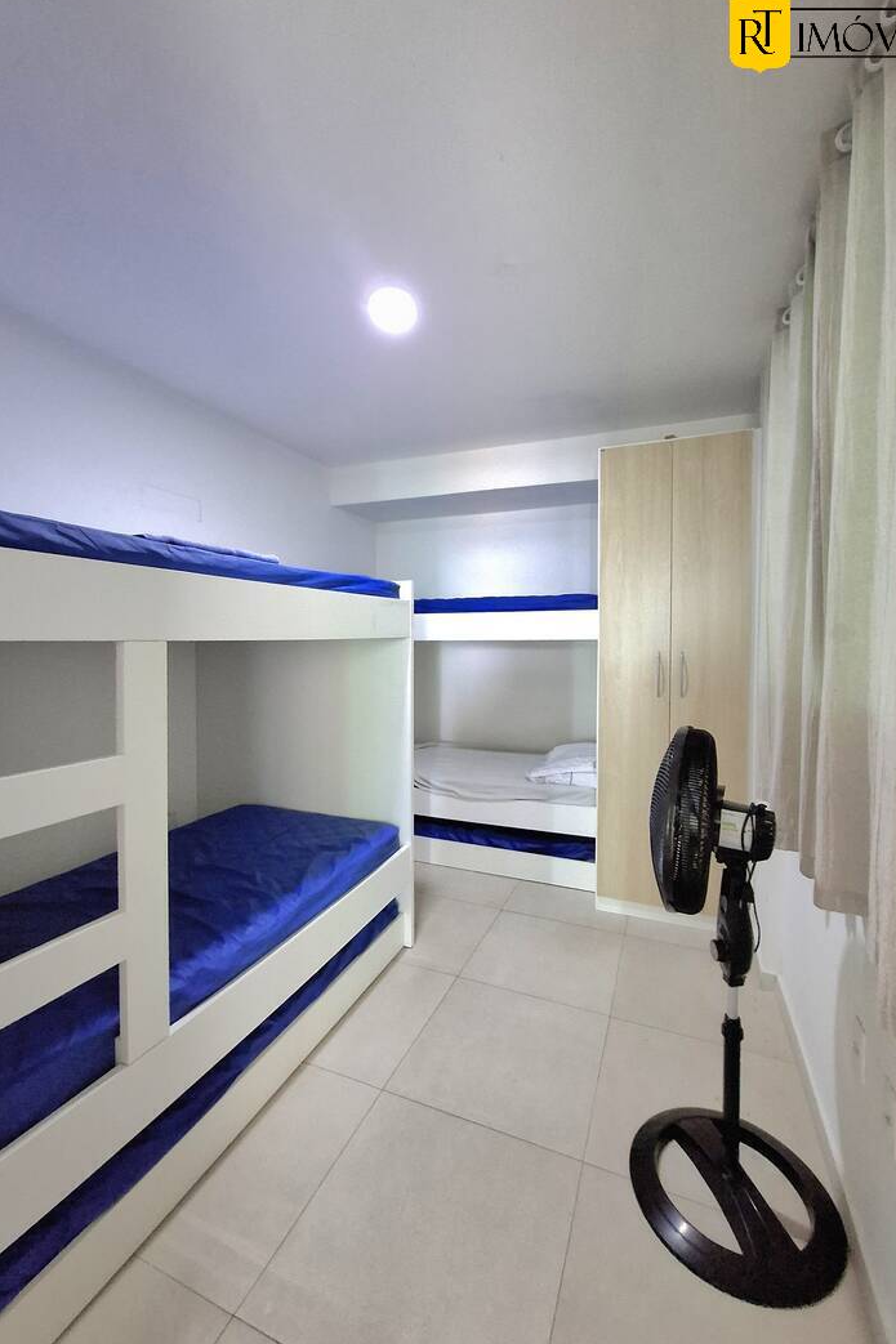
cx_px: 459
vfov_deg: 104.3
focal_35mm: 14
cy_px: 660
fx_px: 523
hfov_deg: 81.2
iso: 400
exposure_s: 1/24
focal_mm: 1.74
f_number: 2.2
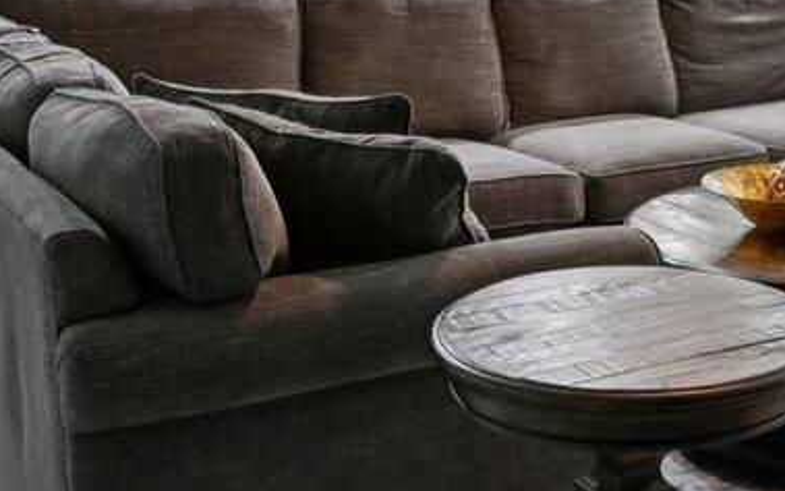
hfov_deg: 25.4
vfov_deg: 16.1
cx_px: 789
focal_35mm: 77
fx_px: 1648
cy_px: -135
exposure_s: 1/13
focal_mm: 14
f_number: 8
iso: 800
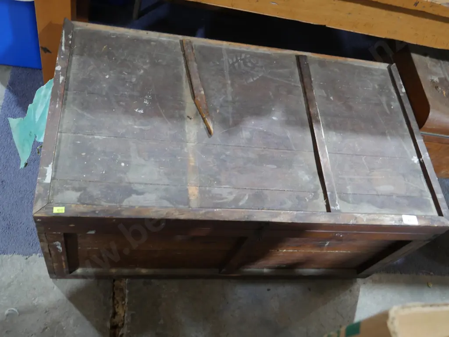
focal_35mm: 36
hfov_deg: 51.3
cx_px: 224
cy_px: 168
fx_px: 467
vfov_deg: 39.7
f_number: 4
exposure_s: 1/60
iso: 1250
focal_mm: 18
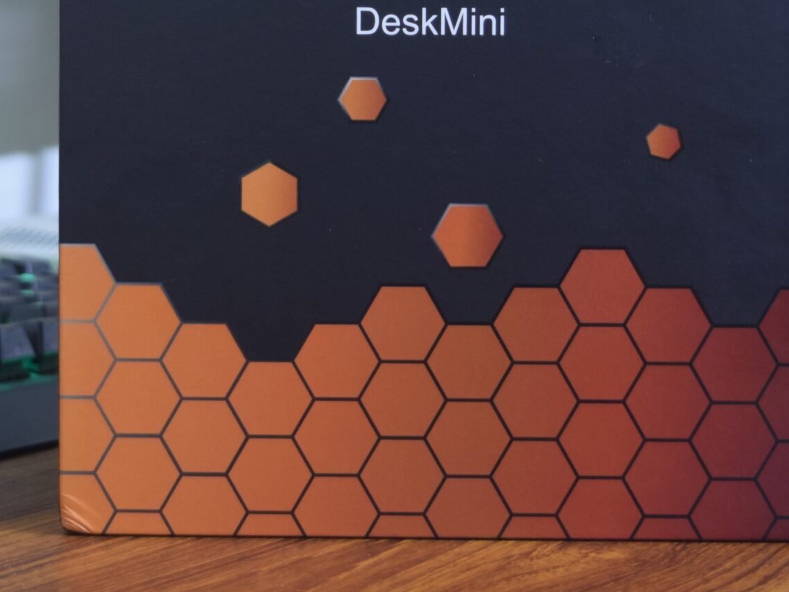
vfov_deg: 14.7
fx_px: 2281
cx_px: 415
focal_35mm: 100
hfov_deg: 19.6
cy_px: 95
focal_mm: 31
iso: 400
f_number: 4.2
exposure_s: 1/5
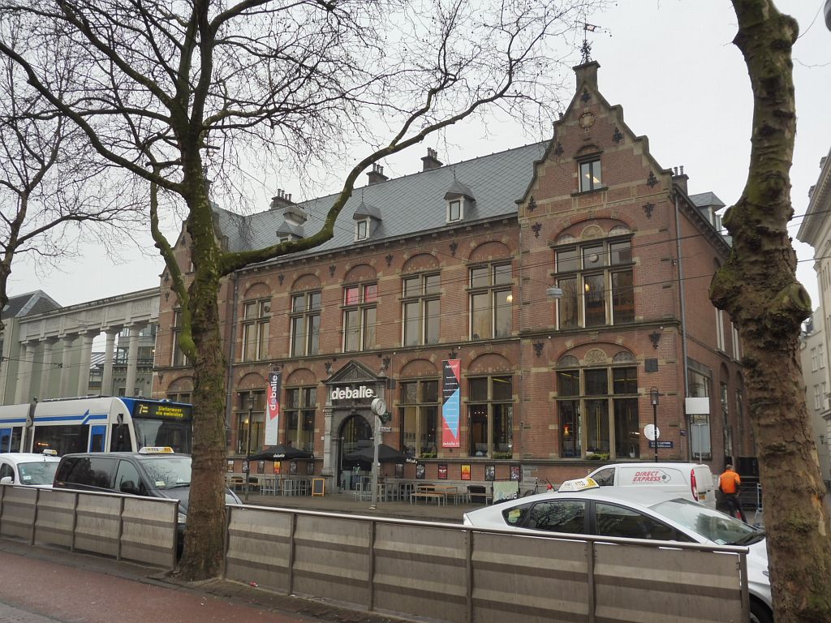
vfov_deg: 46.8
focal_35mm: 30
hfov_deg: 60.0
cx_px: 416
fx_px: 720
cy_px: 312
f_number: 3.6
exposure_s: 1/125
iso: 100
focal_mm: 5.4
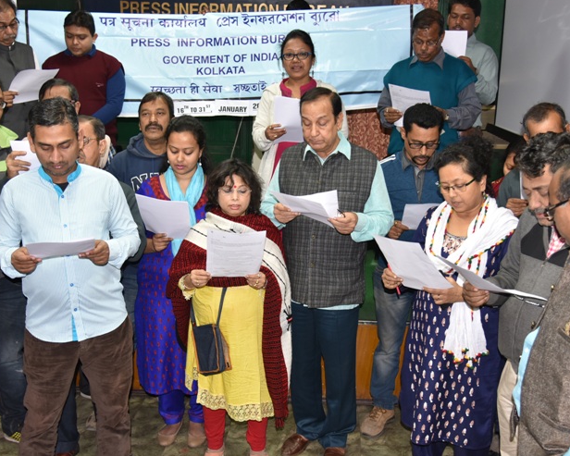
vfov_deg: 38.2
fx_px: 658
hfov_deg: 46.8
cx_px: 282
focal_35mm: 39
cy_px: 218
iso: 640
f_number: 4.5
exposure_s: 1/60
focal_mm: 32
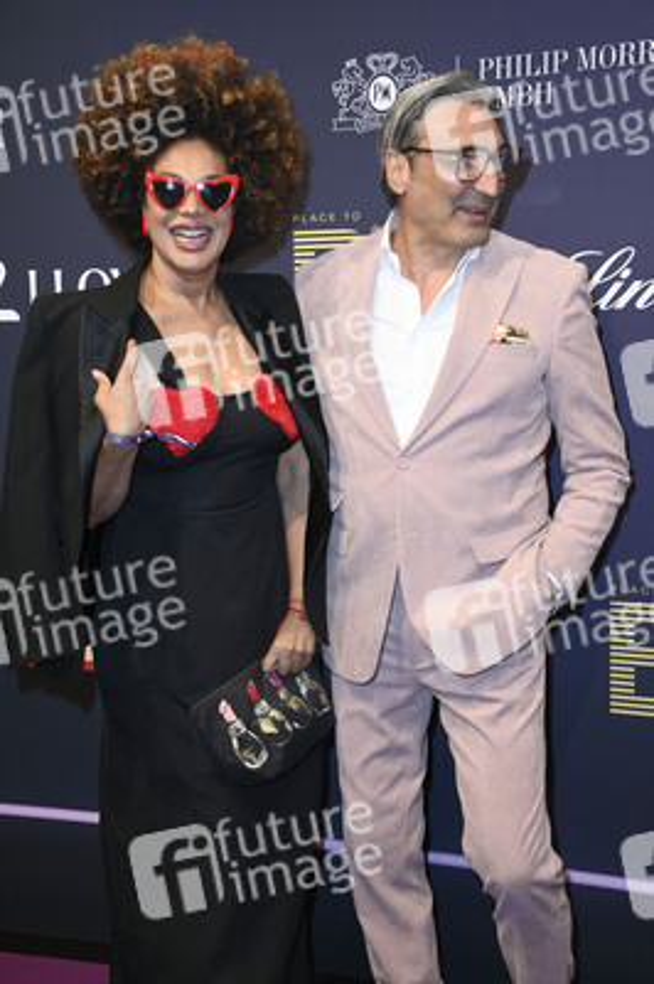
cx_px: 327
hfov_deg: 24.6
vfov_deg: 36.3
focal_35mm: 55
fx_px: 1501
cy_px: 492
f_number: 6.3
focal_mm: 55
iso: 500
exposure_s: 1/250
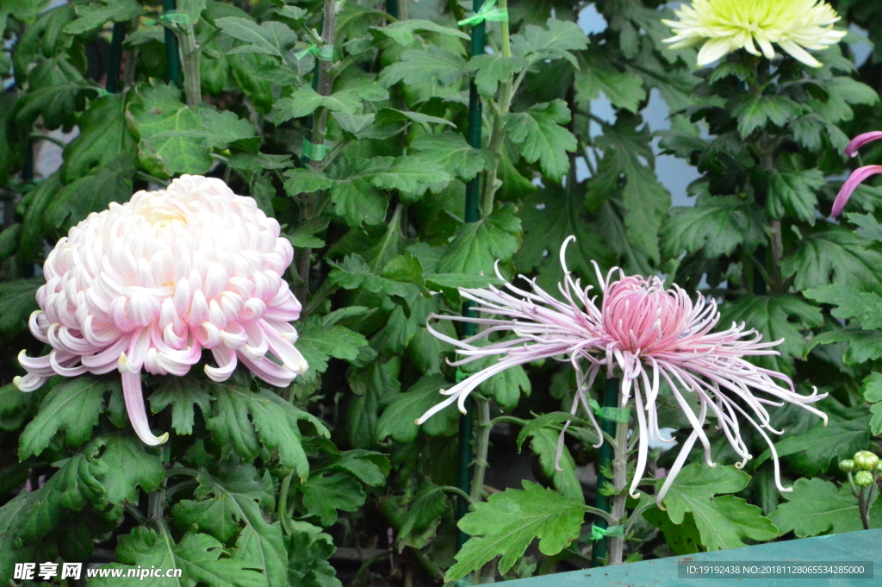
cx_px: 441
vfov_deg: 5.9
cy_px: 294
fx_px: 5692
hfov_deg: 8.9
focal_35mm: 232
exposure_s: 1/250
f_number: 22
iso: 6400
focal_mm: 155
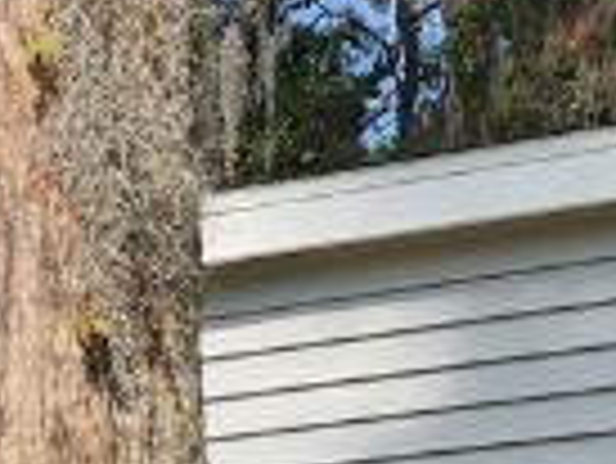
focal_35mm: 172
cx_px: -1430
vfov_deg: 8.0
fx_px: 3063
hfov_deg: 8.7
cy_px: 1086
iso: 12
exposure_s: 1/1391
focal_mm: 6.4
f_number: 1.8
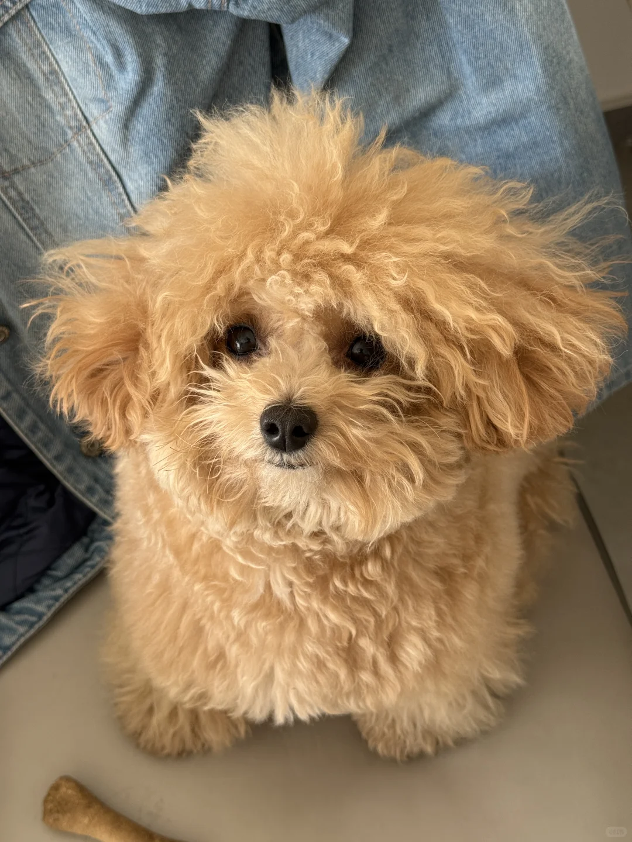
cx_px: 316
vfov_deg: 39.7
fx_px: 1168
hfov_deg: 30.3
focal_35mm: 48
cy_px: 421
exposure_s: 1/85
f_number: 1.78
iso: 100
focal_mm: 6.76
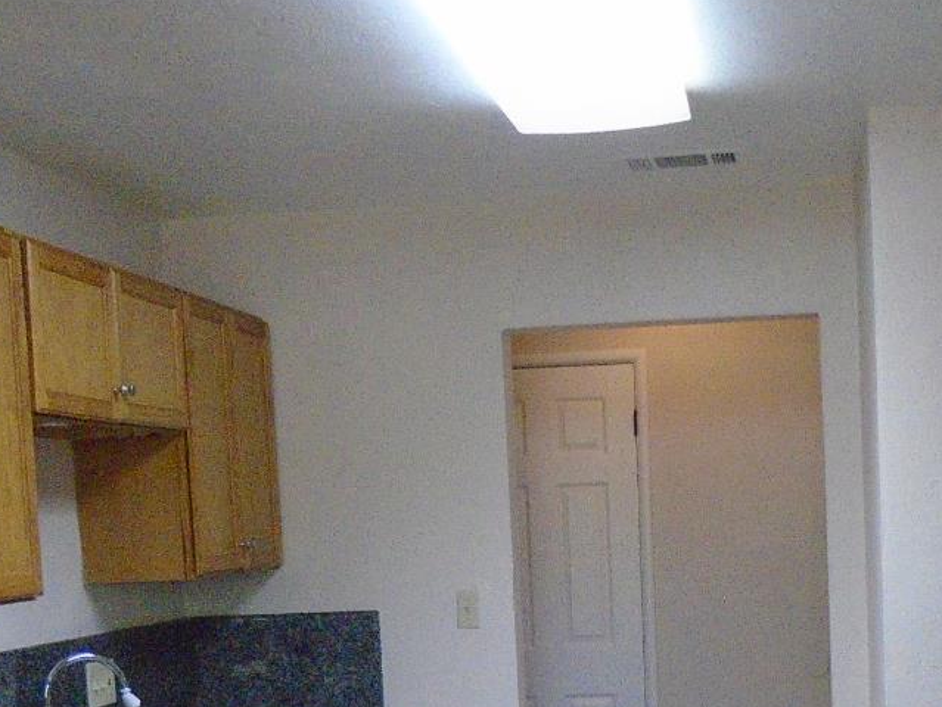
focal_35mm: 61
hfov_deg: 31.5
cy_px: 703
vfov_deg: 23.1
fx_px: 1661
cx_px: 613
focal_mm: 4.6
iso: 800
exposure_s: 1/160
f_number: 3.2
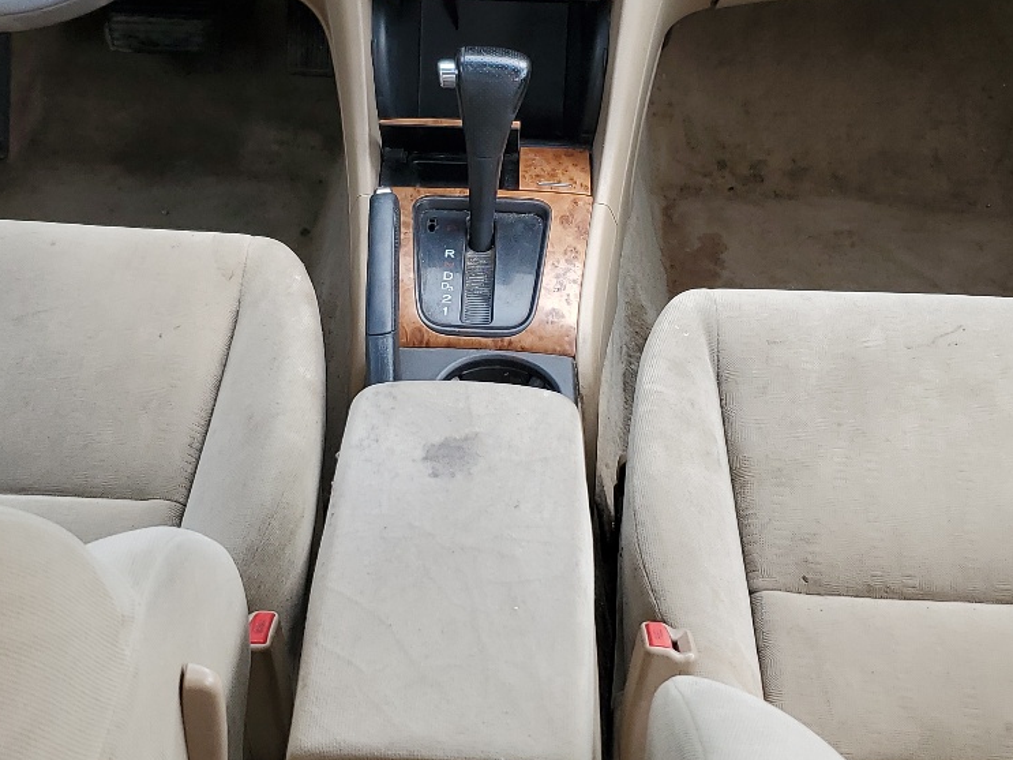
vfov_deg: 26.0
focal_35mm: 56
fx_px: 1639
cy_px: 281
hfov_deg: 34.3
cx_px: 465
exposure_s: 1/417
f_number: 1.5
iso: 50
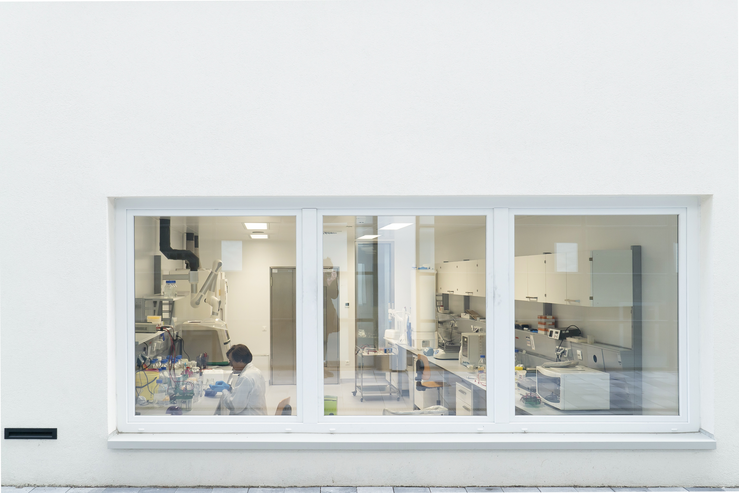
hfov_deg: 60.3
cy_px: 246
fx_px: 637
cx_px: 370
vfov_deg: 42.4
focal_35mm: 31
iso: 800
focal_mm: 31
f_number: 7.1
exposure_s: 1/200
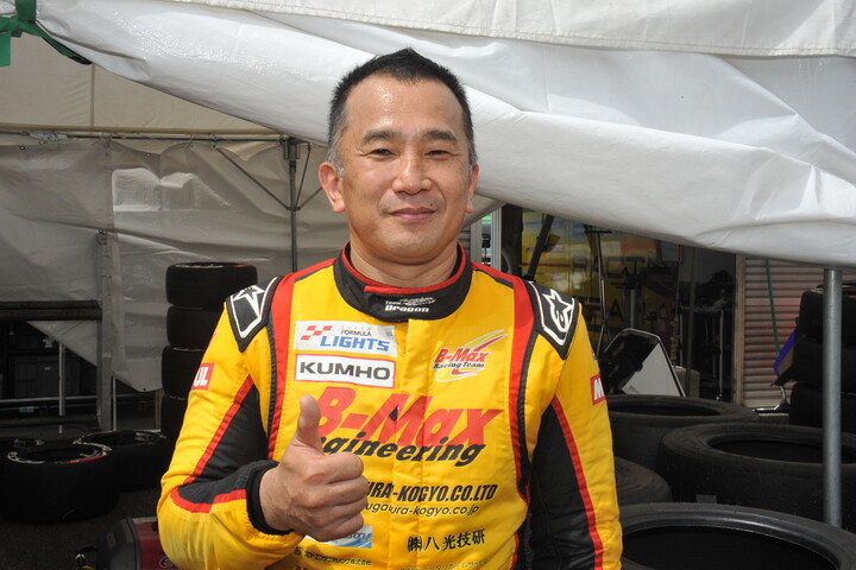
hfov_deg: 41.1
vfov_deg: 28.1
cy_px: 285
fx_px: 1141
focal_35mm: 48
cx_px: 428
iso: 1600
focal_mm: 48
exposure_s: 1/250
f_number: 27
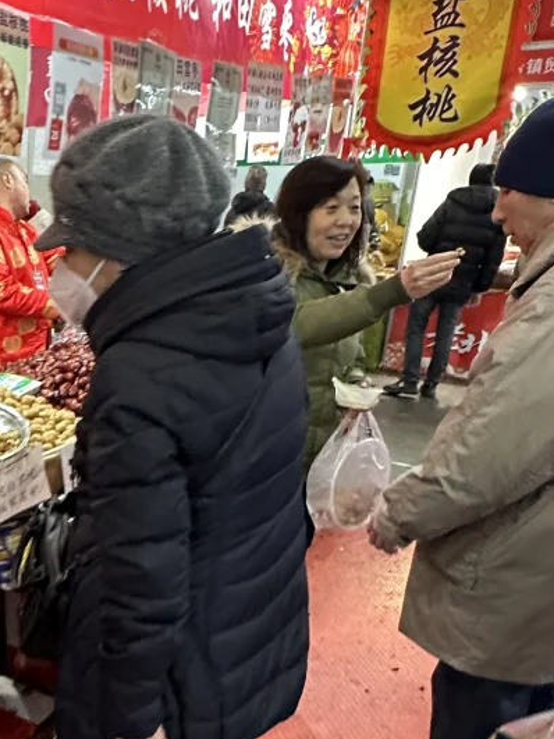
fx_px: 811
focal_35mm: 38
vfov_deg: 47.3
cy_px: 548
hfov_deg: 35.1
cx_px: 35
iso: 500
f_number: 2.2
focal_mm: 2.22
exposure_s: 1/50
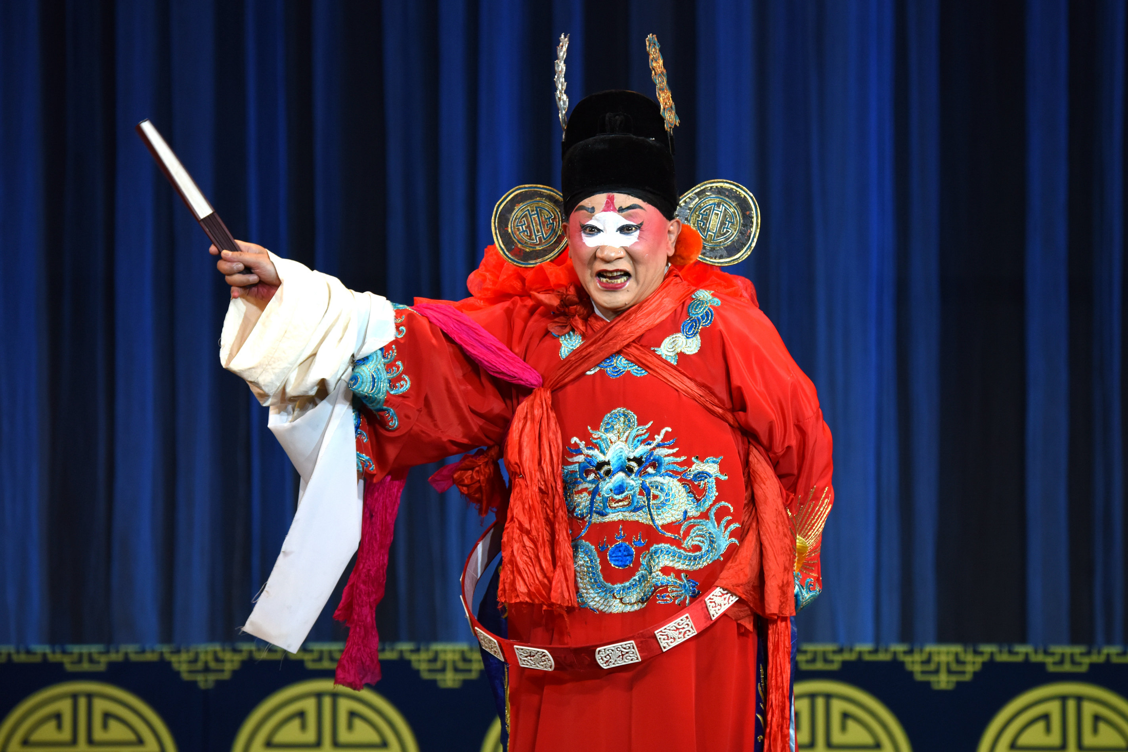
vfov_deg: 5.7
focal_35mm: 240
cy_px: 376
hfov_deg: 8.6
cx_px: 564
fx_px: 7519
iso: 1000
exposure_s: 1/250
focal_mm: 240
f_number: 5.3
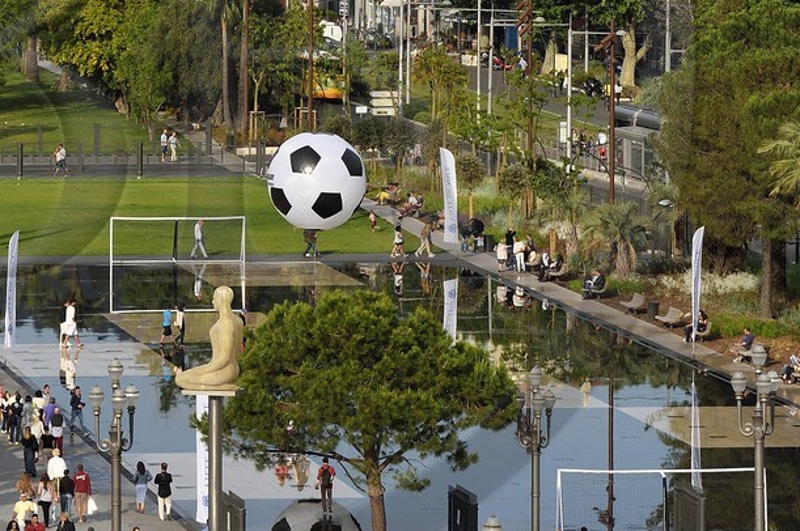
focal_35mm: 288
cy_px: 64
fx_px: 6393
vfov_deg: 4.8
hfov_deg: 7.1
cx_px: 155
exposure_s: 1/250
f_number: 10
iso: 200
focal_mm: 110
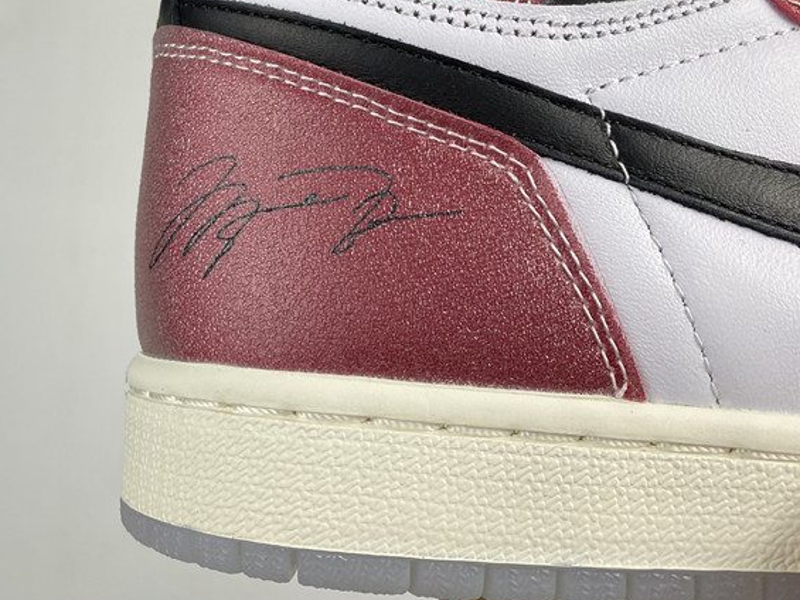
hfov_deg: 40.3
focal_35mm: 46
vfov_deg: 30.8
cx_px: 218
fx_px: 1063
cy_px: 130
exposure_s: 1/121
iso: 64
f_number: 1.8
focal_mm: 4.25
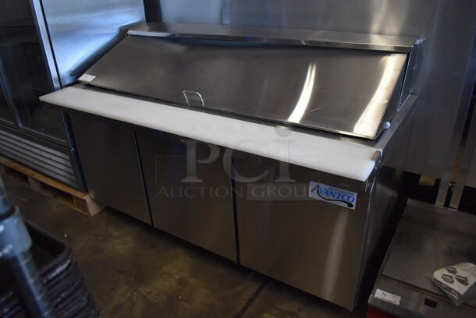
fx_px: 357
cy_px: 159
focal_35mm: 27
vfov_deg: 48.0
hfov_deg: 67.3
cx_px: 238
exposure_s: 1/125
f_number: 3.5
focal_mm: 18
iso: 800
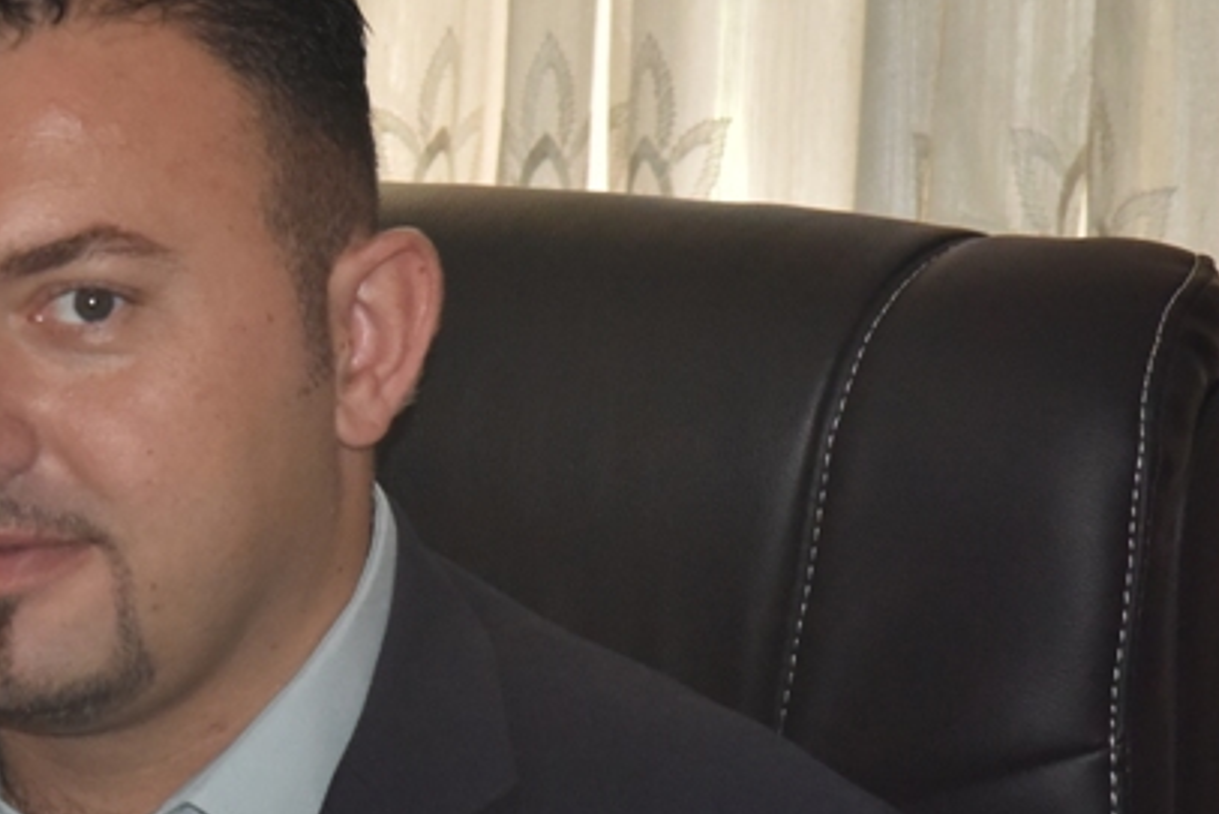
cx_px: -183
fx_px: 7858
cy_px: 554
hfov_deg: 8.8
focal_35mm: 232
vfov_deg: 5.9
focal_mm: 92
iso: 2500
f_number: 9
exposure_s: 1/250
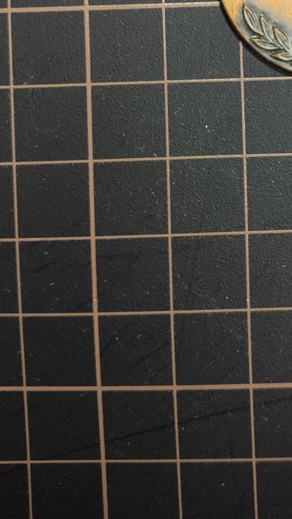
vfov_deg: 35.4
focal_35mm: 54
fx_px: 743
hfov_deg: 20.9
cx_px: 339
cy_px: 19
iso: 210
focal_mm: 4.71
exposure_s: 1/33.3
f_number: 1.79
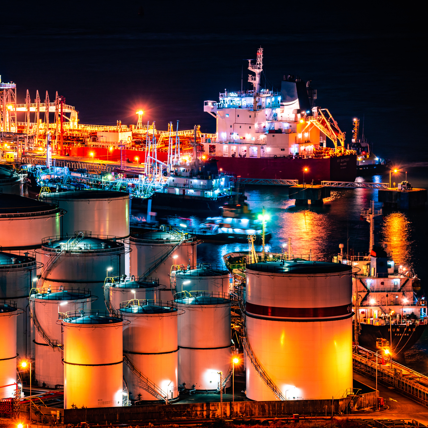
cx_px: 117
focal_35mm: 252
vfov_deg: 6.9
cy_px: 214
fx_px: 3525
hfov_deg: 6.9
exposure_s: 3.2
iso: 200
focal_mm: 196.8
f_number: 9
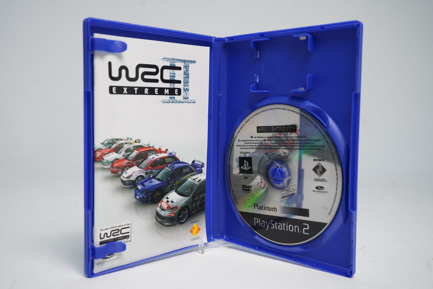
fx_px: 421
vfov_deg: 37.9
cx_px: 216
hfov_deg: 54.4
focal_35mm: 35
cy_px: 144
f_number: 6.3
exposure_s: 1/40
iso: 400
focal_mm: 35
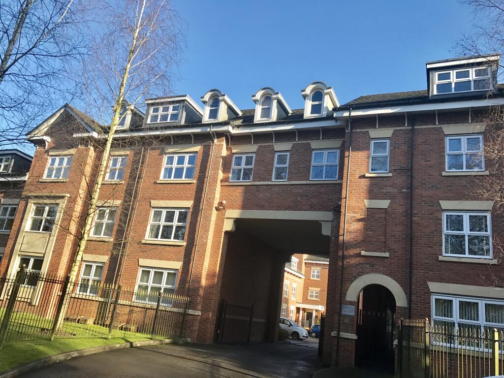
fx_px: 408
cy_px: 189
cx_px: 252
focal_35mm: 28
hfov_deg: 63.4
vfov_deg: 49.7
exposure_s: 1/699
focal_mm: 3.99
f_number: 1.8
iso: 20
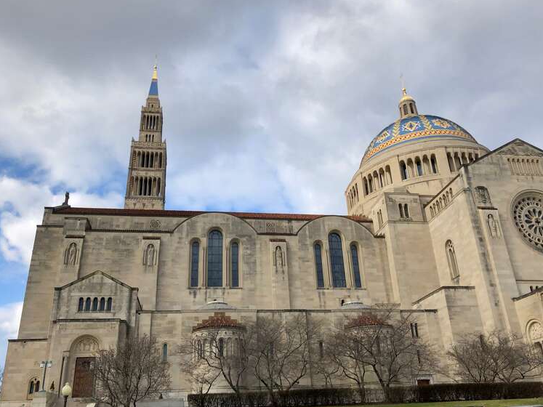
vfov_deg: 46.8
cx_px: 266
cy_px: 213
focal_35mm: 30
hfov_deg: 60.0
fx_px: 471
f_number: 1.8
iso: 20
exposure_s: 1/1473
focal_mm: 3.99
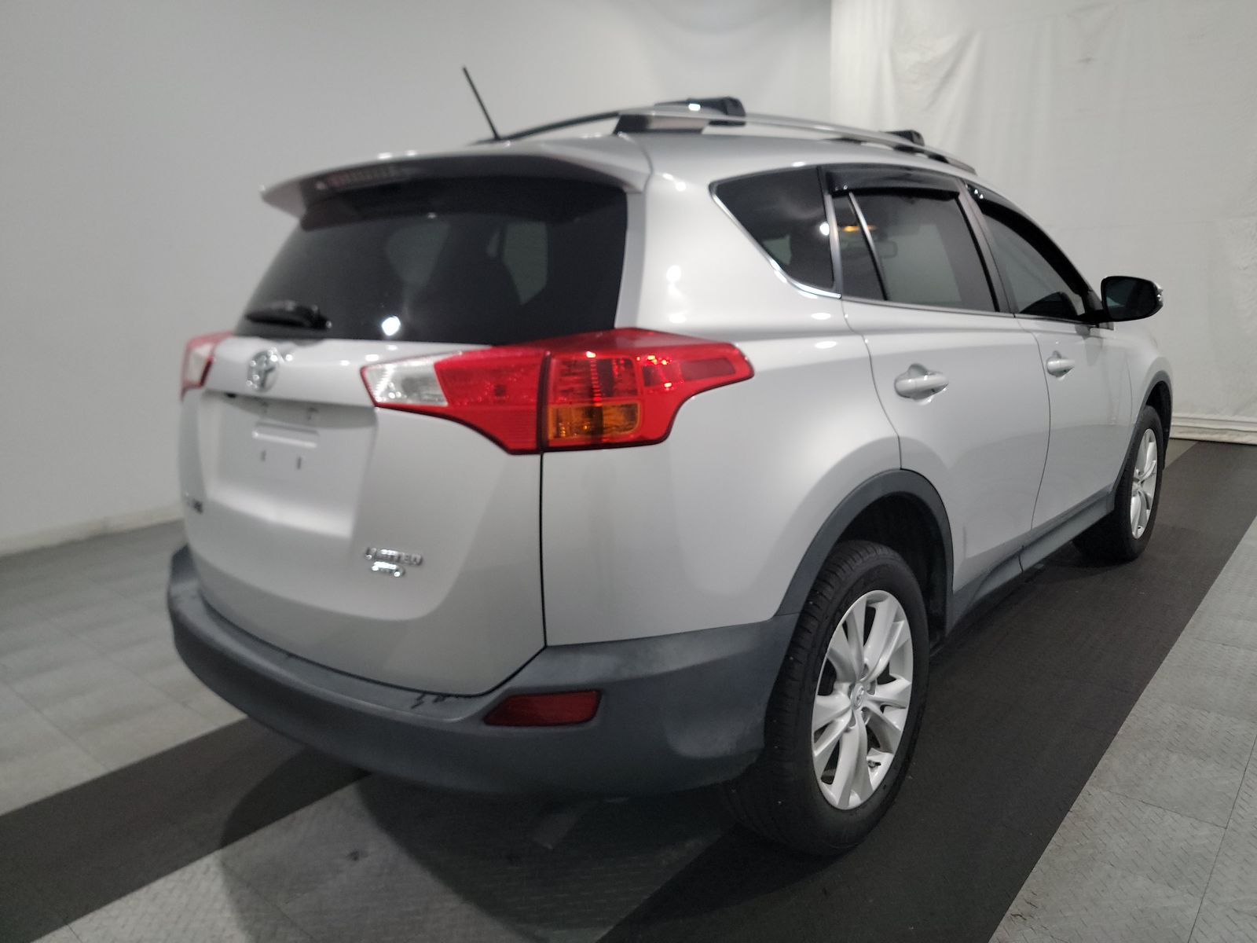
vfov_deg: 56.8
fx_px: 872
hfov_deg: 71.6
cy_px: 472
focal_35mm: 24
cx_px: 628
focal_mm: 6.7
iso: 771
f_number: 1.8
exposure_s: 1/59
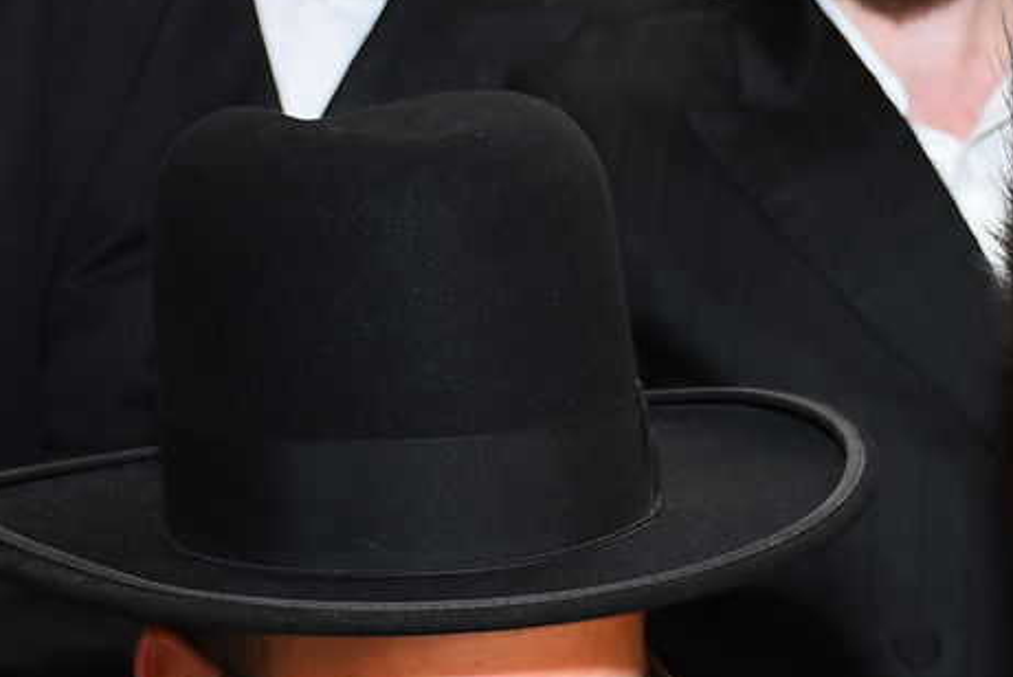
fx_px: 4491
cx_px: 923
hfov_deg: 12.8
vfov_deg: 8.5
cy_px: 858
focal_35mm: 160
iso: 400
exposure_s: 1/60
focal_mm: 35
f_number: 5
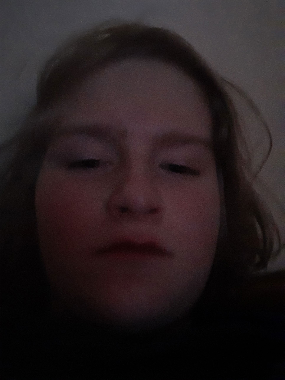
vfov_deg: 56.8
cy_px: 190
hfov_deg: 44.2
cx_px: 142
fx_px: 351
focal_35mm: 32
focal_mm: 2.66
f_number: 2
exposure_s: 1/8
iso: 1000
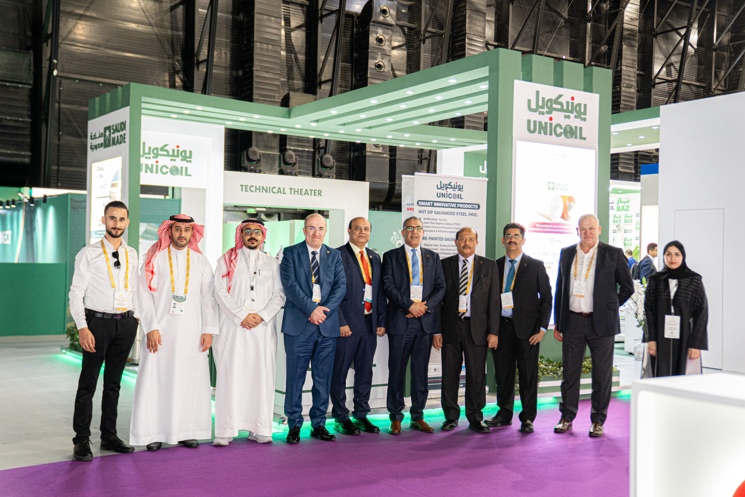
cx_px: 372
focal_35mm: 41
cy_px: 248
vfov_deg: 32.6
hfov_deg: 47.4
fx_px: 848
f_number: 2.8
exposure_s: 1/125
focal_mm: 41
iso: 2000
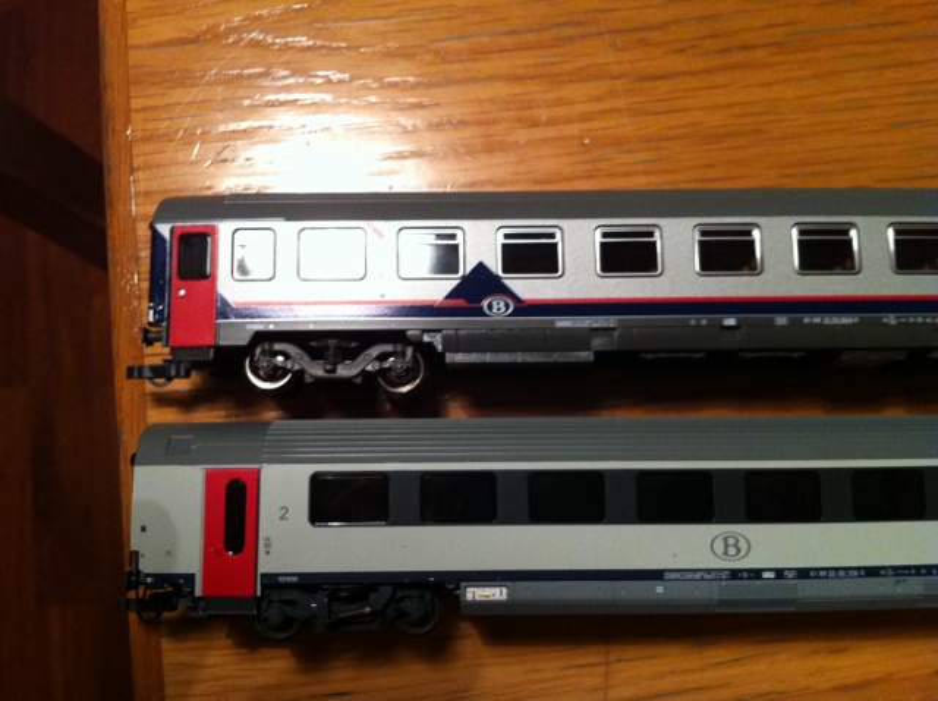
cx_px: 469
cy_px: 350
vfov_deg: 40.6
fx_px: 947
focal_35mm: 35
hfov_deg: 52.7
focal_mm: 3.85
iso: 400
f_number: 2.8
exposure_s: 1/15
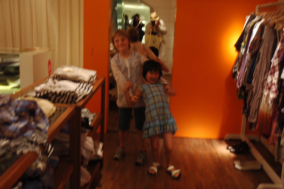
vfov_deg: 30.8
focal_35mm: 44
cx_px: 142
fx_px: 343
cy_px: 94
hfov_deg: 45.0
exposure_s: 1/20
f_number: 4
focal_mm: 29
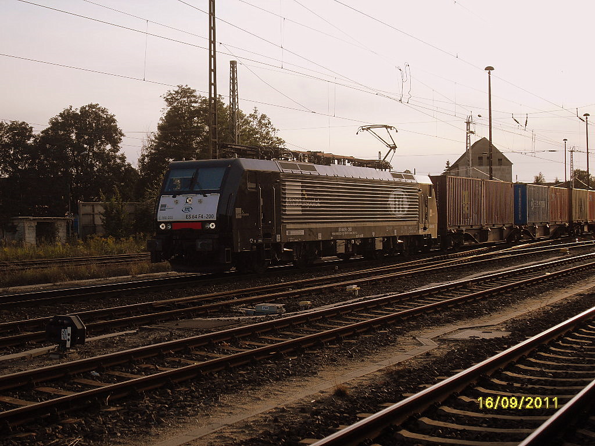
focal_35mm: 59
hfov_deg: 32.7
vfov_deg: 24.8
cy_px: 223
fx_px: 1014
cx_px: 298
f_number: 3.7
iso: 80
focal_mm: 10.1
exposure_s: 1/350
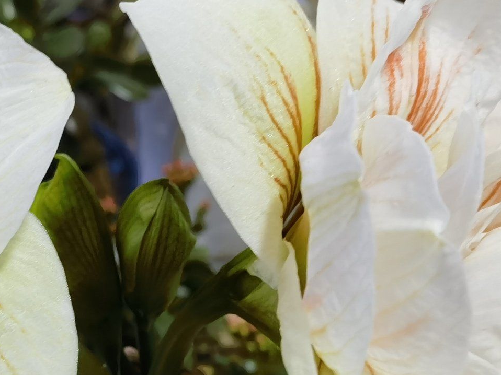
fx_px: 1114
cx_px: 123
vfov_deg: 19.1
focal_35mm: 77
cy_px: 259
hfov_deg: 25.0
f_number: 1.9
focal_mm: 6.67
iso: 320
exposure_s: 1/33.3
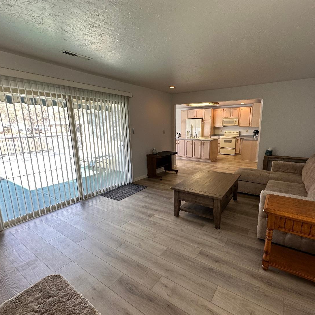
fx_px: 175
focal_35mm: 17
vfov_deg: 84.0
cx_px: 180
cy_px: 161
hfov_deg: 83.4
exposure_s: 1/120
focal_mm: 2.22
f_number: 2.2
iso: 100
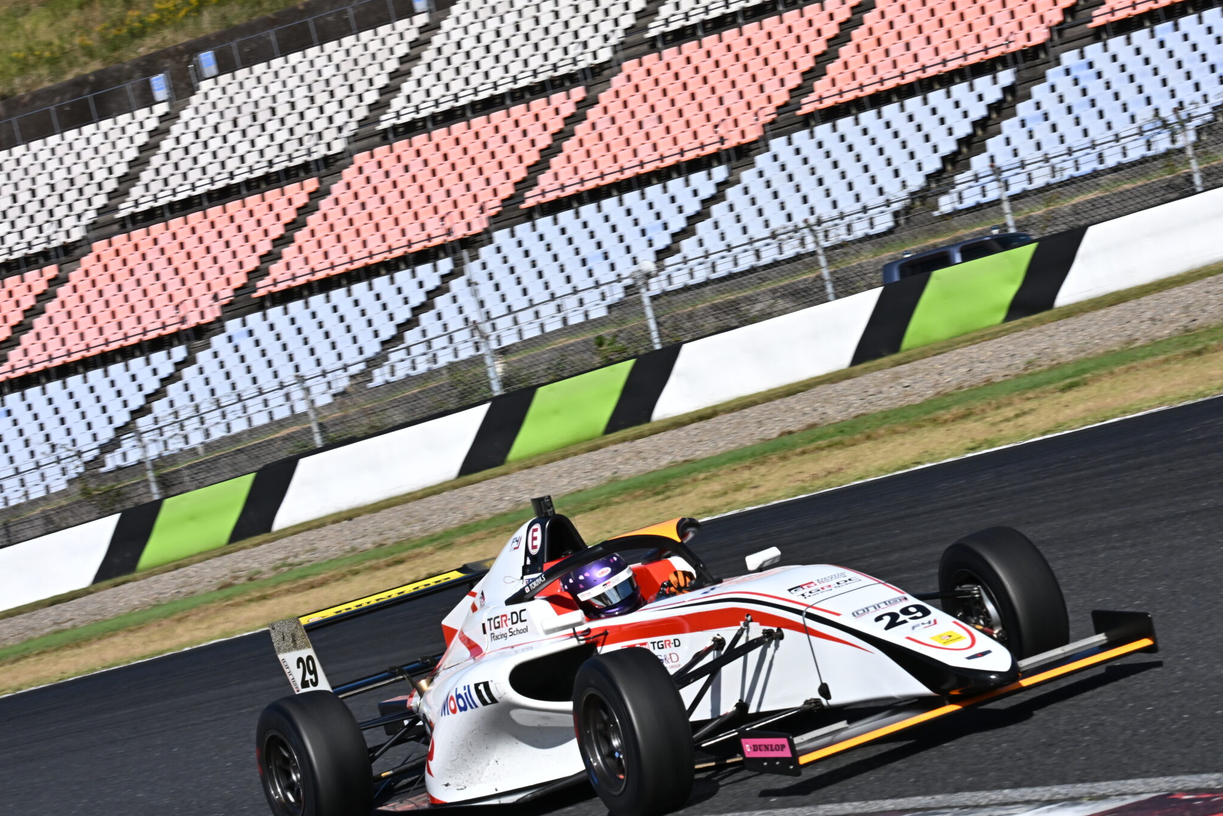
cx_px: 764
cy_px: 446
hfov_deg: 16.2
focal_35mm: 126
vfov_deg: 10.9
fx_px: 4280
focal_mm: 100
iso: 1000
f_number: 20
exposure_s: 1/800
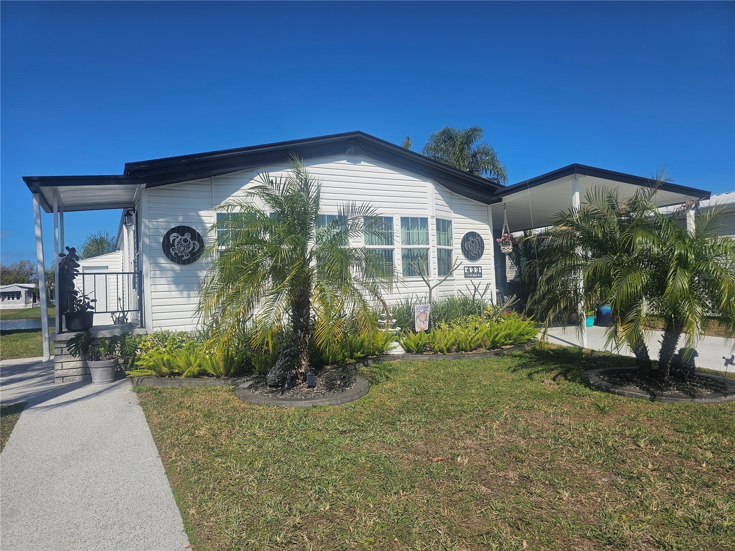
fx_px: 488
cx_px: 368
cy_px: 276
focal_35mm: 23
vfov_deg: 58.9
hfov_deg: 73.9
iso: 10
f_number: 1.7
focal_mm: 6.3
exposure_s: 1/1318
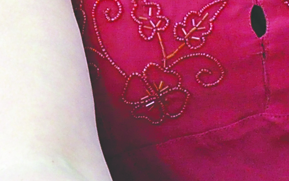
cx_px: 620
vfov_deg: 4.2
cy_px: -295
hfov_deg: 6.6
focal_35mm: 304
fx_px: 2395
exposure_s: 1/250
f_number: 5.6
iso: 1250
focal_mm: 32
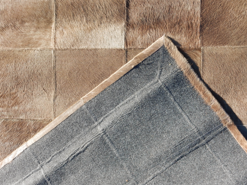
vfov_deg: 28.6
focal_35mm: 51
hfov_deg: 37.5
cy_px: 92
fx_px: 364
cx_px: 124
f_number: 4.5
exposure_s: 1/320
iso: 125
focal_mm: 9
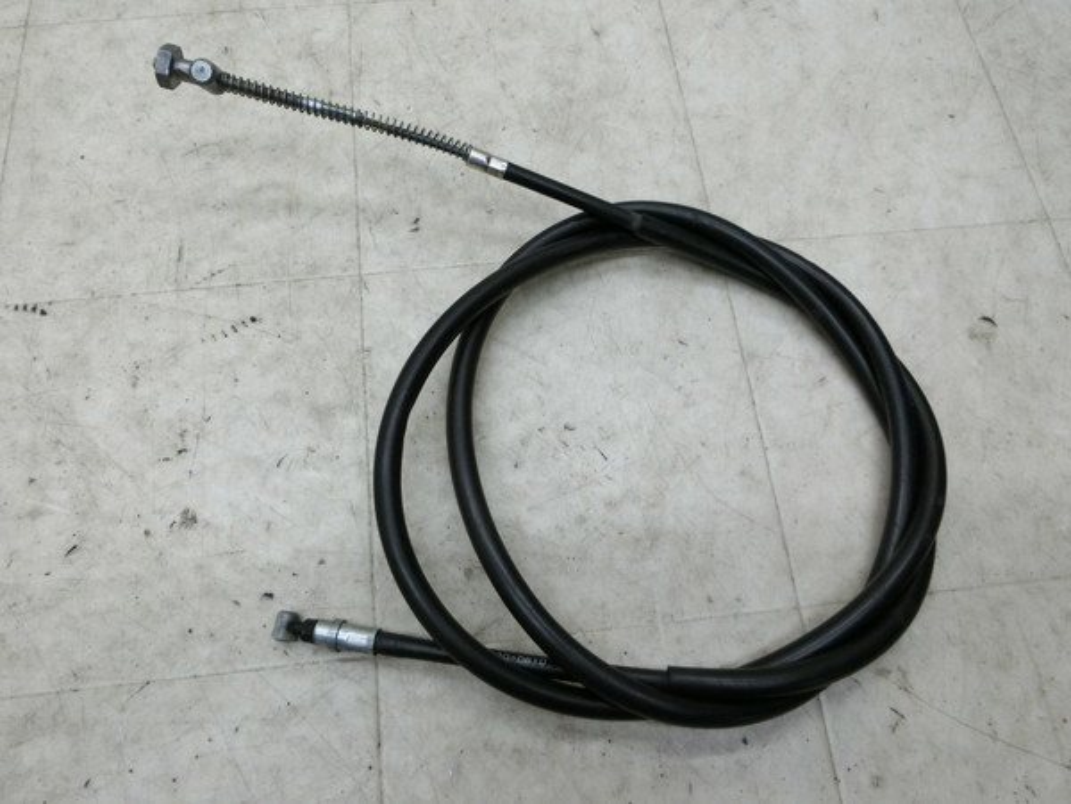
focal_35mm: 25
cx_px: 536
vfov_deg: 54.9
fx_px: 773
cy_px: 402
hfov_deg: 69.4
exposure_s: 1/125
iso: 320
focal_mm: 4.5
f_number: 3.5
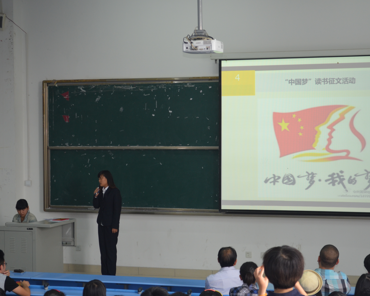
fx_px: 838
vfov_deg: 20.0
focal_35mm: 77
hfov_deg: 24.9
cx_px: 209
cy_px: 148
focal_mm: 45
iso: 450
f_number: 5.3
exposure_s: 1/60
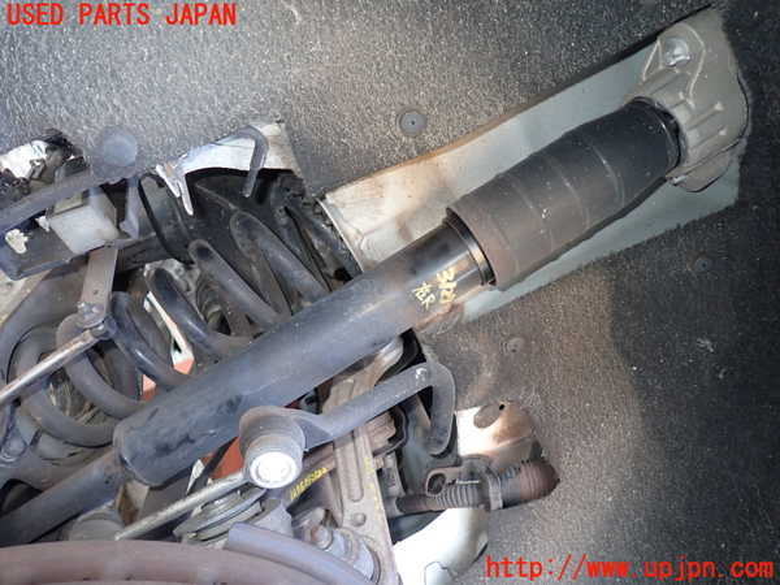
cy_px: 292
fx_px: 563
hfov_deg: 69.4
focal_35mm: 25
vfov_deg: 54.9
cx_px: 390
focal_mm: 4.5
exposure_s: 1/30
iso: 200
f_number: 2
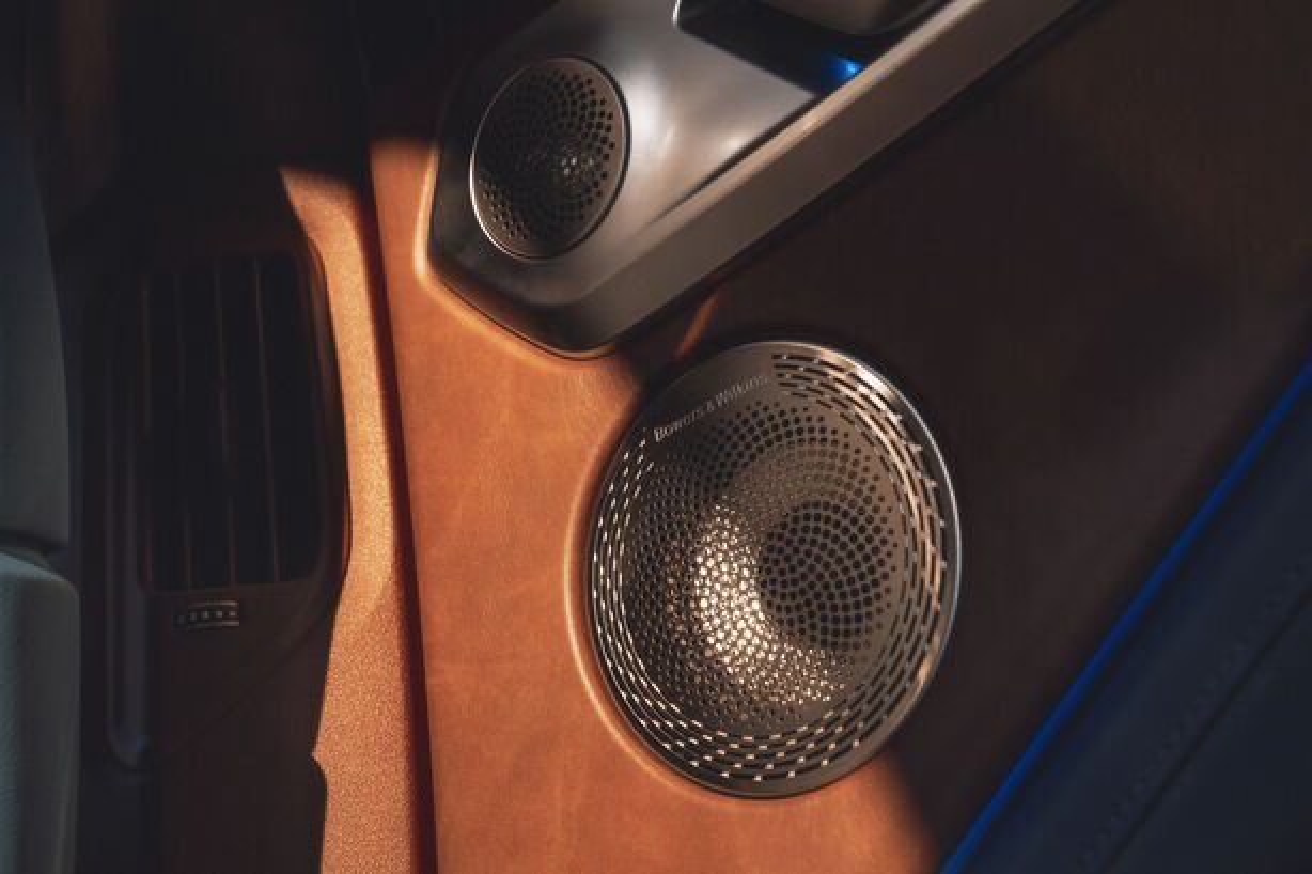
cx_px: 656
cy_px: 437
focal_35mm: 43
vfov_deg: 31.2
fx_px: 1567
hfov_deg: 45.4
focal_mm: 43
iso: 320
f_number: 7.1
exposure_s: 1/125
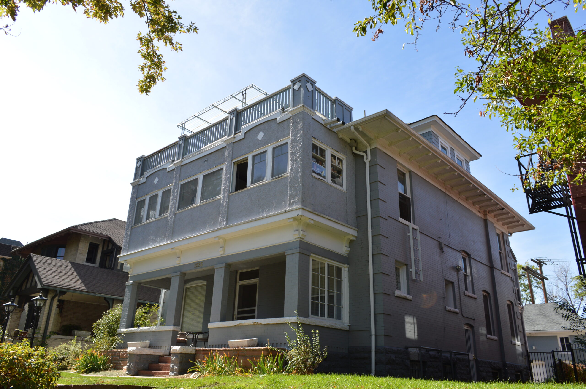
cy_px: 194
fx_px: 439
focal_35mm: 27
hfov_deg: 67.4
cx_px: 293
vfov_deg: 47.8
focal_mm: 18
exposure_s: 1/160
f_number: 6.3
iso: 100
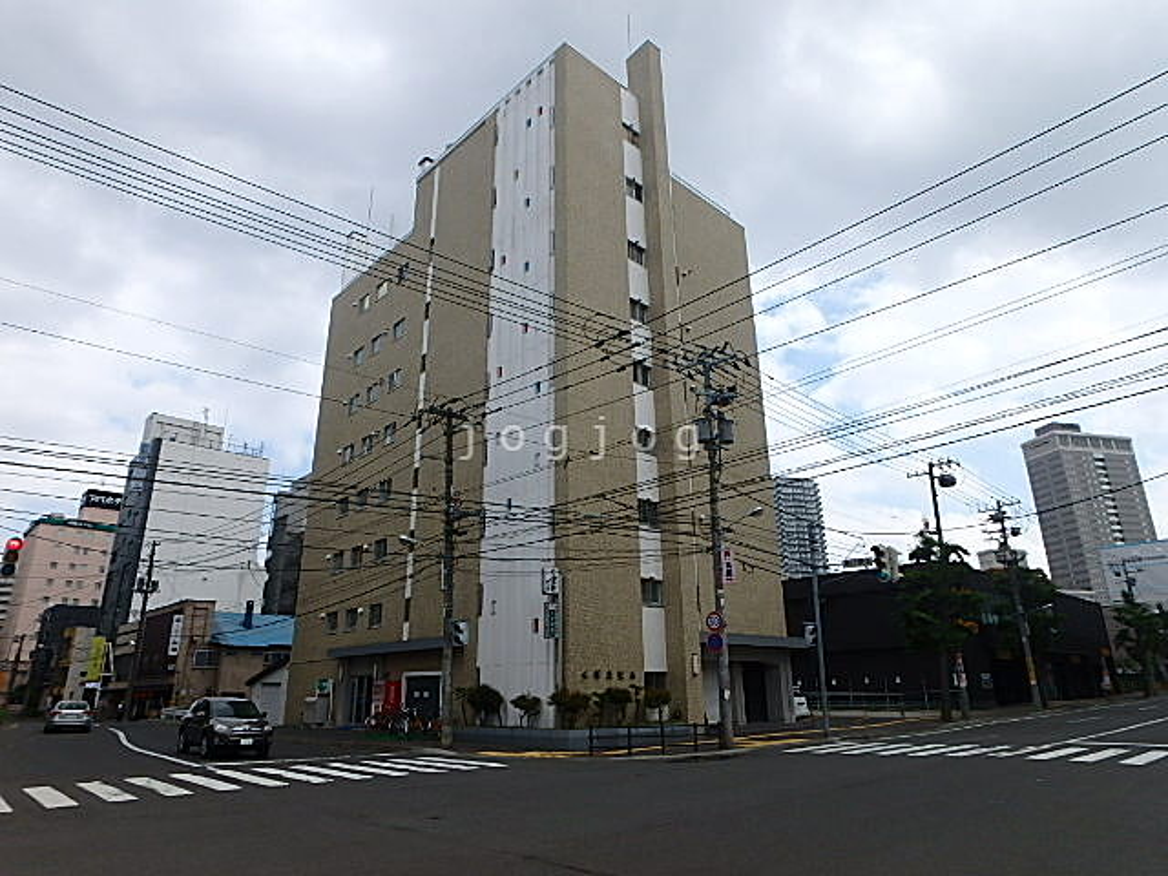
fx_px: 709
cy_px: 438
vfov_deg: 63.4
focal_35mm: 21
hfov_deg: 79.0
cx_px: 584
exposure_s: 1/400
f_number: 6
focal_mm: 3.7
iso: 125
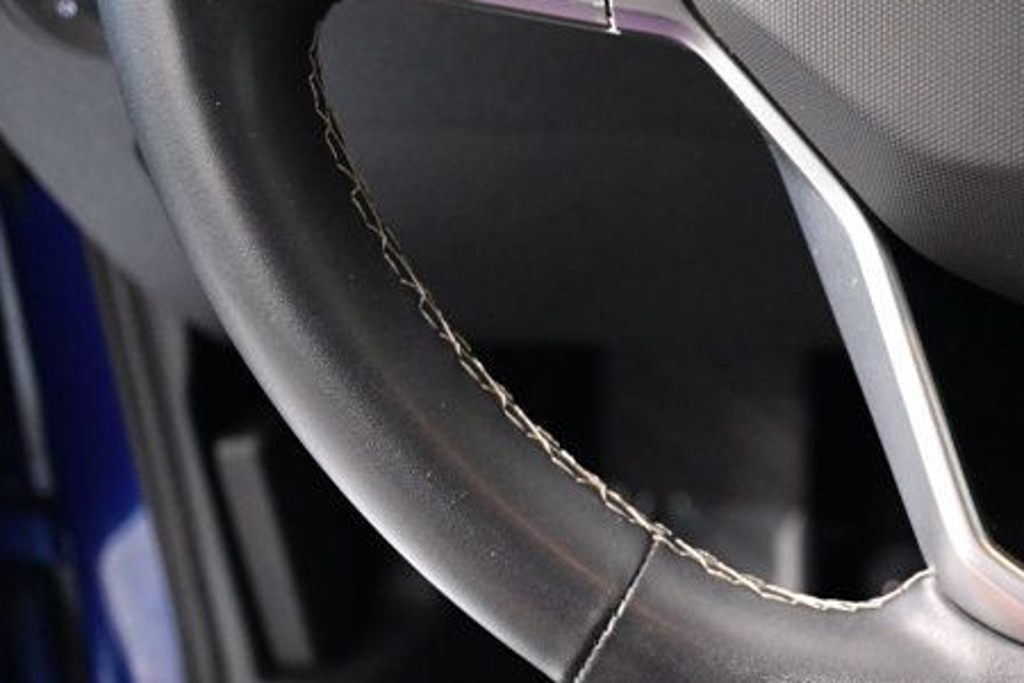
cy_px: 175
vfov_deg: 15.0
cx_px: 1149
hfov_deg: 21.2
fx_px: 2588
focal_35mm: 91
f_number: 4
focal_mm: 27
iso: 2500
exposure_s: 1/60
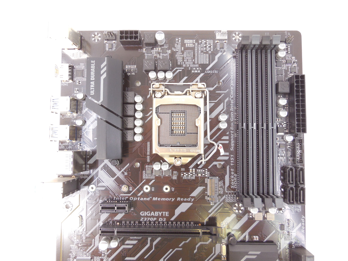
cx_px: 174
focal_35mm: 25
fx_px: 251
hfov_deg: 69.4
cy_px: 130
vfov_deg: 54.9
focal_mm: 4.5
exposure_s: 1/30
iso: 220
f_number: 3.1
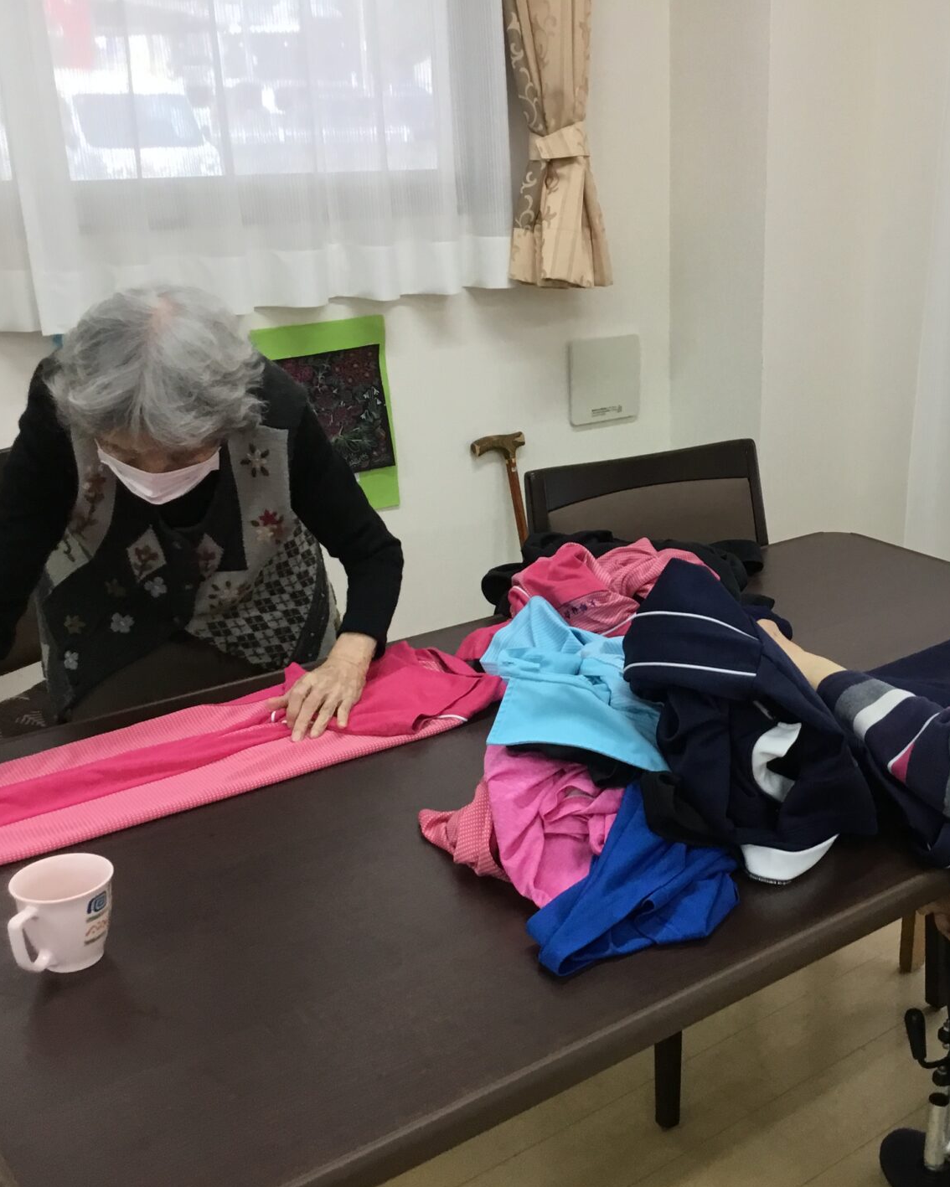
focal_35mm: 41
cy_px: 601
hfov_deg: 35.8
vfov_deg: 44.8
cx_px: 694
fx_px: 1441
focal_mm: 3.3
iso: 32
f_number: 2.4
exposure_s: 1/30
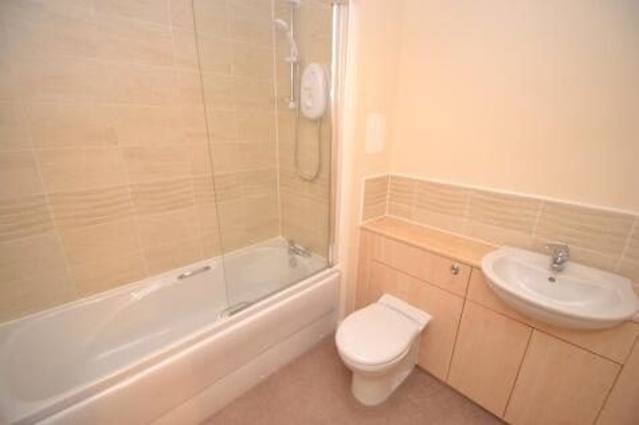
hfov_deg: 100.4
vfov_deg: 77.3
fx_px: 266
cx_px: 320
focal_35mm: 15
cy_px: 212
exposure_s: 1/60
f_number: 3.5
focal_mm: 10
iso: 3200
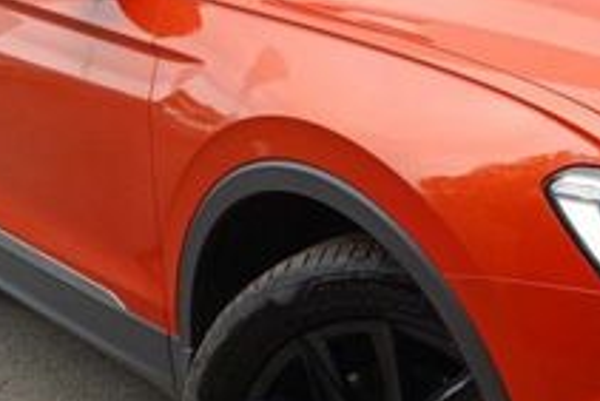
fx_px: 1184
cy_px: 247
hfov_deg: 27.7
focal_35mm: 71
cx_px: 500
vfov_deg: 19.2
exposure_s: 1/102
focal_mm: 5.59
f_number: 1.88
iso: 50
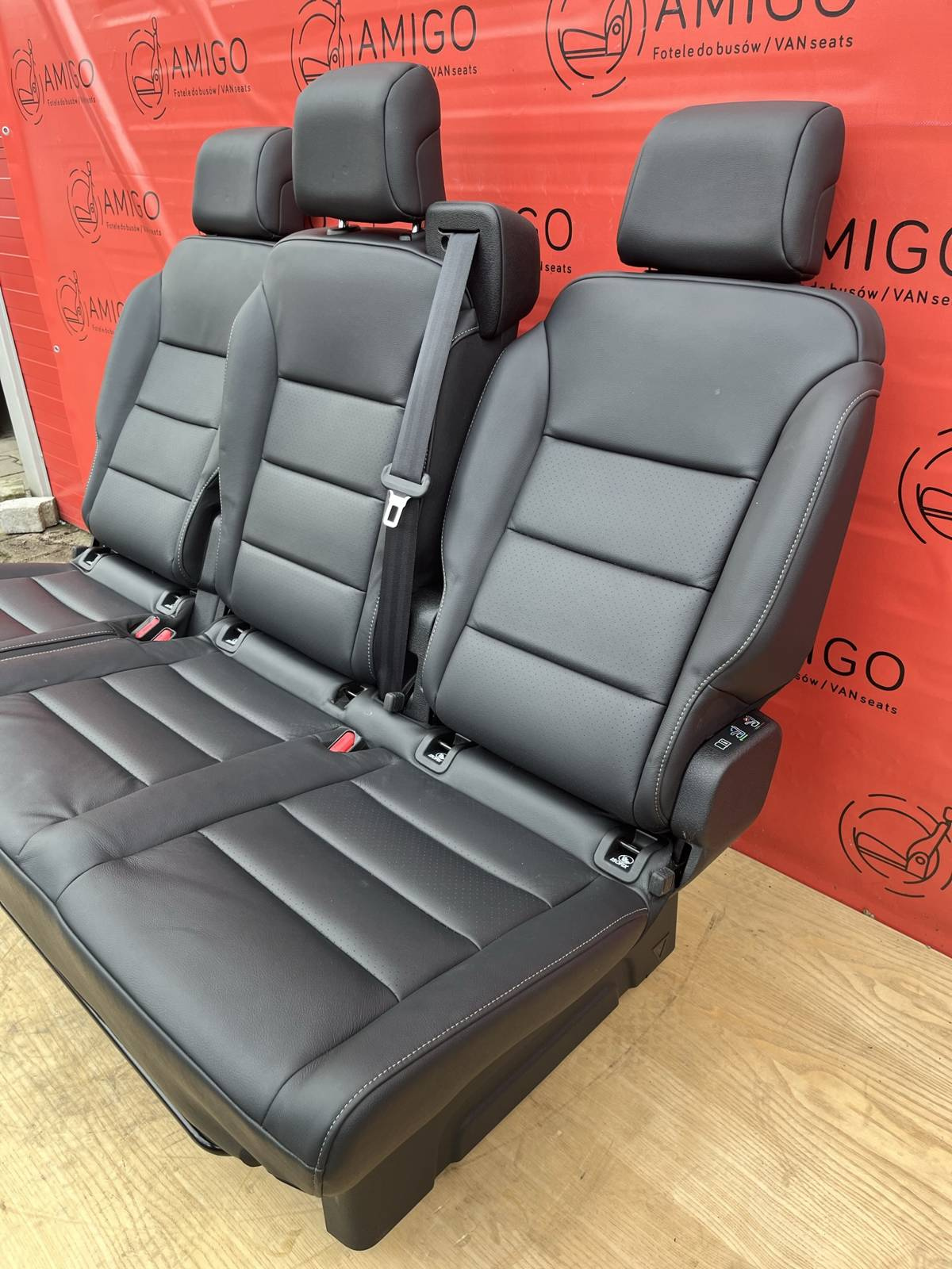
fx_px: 953
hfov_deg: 53.1
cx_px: 476
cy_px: 634
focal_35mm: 26
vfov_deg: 67.3
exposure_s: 1/195
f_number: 1.6
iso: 40
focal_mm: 5.1
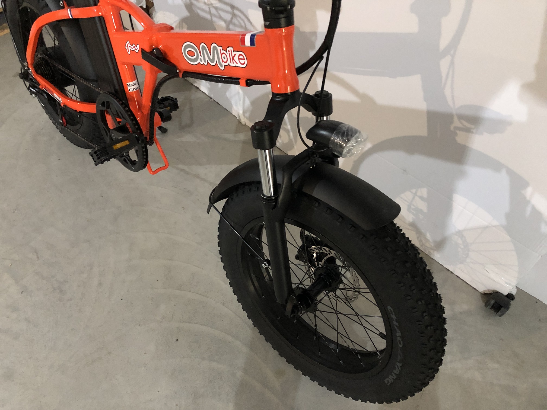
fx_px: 442
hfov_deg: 63.4
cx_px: 274
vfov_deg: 49.7
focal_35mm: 28
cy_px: 205
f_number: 1.8
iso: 100
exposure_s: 1/4
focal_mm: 4
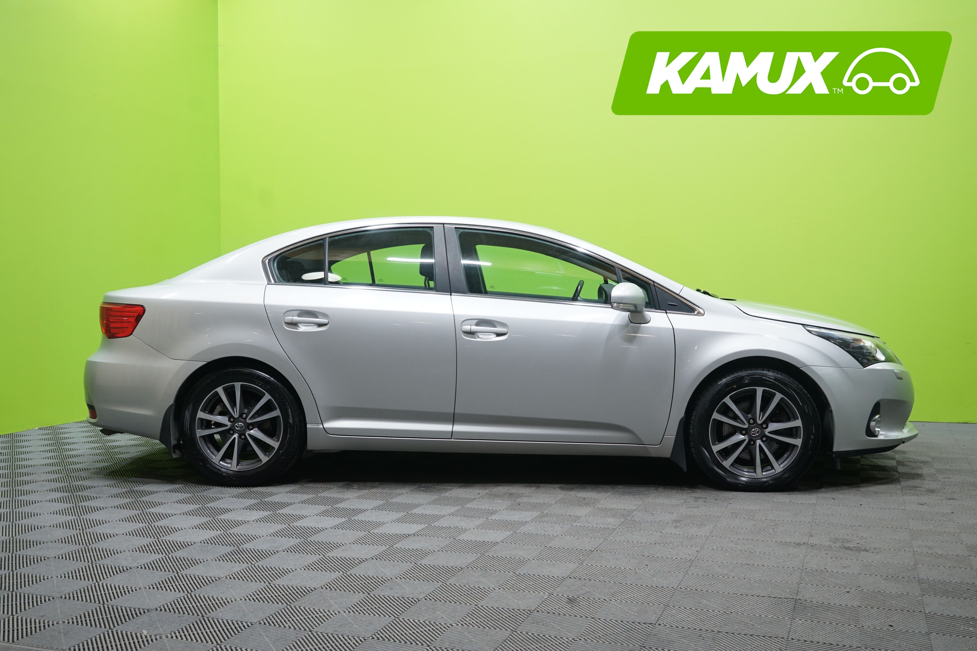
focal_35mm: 36
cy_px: 326
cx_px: 488
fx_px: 977
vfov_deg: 36.9
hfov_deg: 53.1
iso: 800
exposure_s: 1/25
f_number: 5
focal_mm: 36
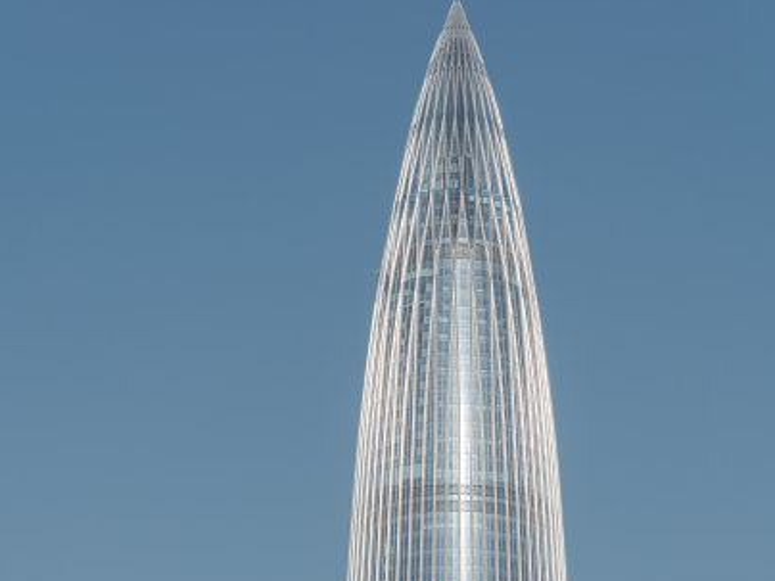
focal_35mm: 134
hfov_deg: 14.7
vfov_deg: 11.0
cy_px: 456
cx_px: 388
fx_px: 3000
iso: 64
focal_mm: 92
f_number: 8
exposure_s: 1/640
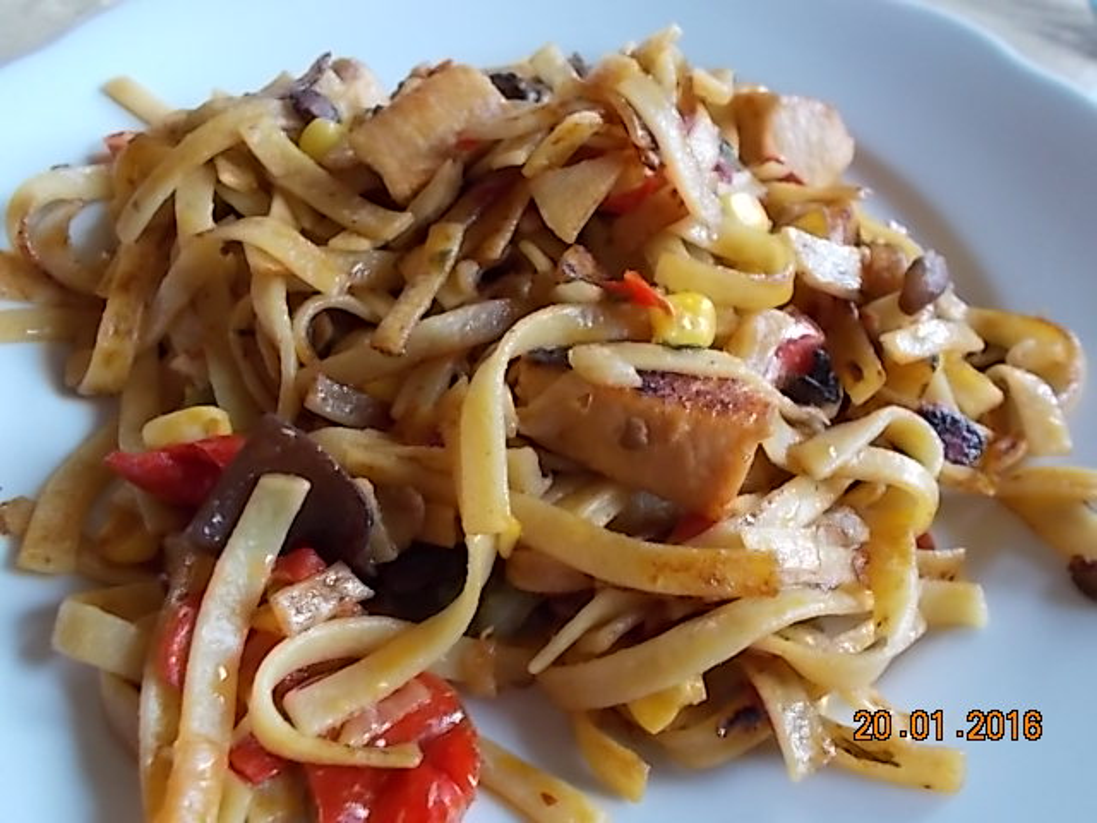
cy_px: 412
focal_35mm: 30
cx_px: 548
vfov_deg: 46.8
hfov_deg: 60.0
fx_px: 951
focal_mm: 5.3
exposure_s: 1/20
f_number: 3.4
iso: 200
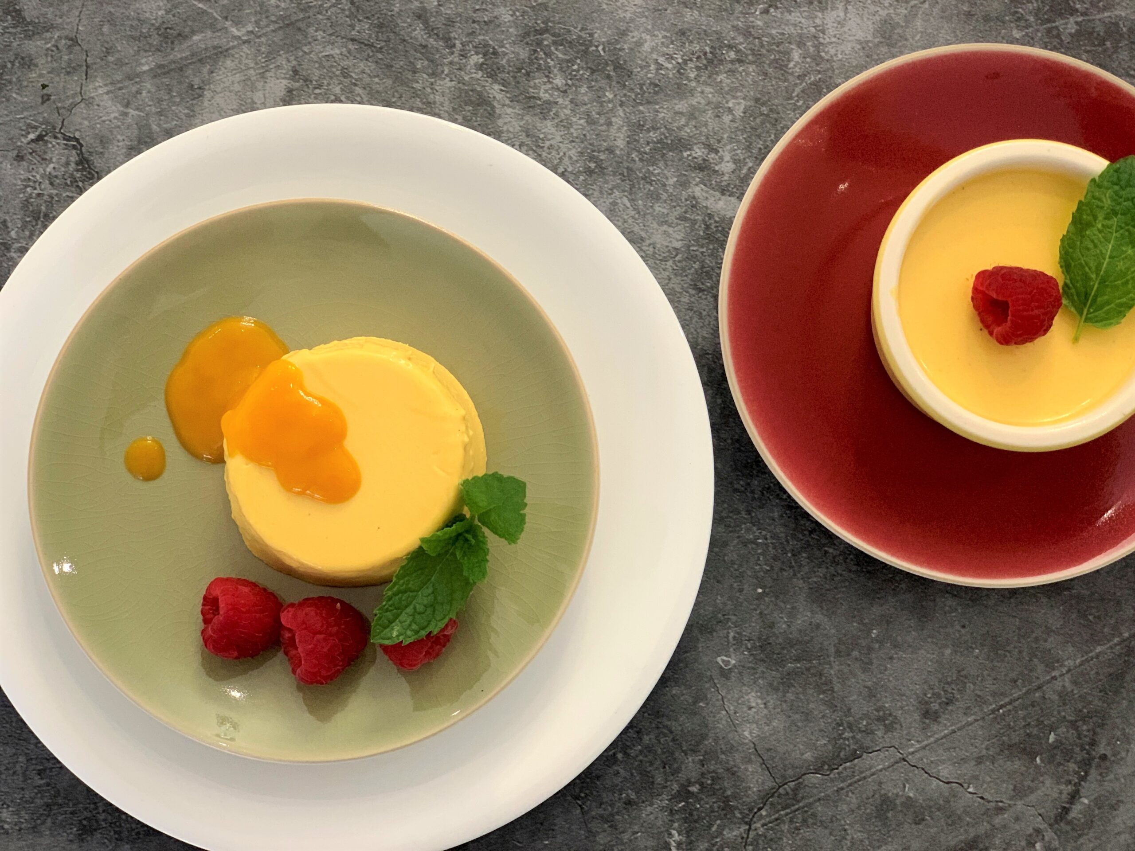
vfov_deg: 28.0
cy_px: 426
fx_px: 1705
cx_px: 568
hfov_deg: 36.8
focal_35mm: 52
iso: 160
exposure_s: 1/50
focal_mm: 6
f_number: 2.4
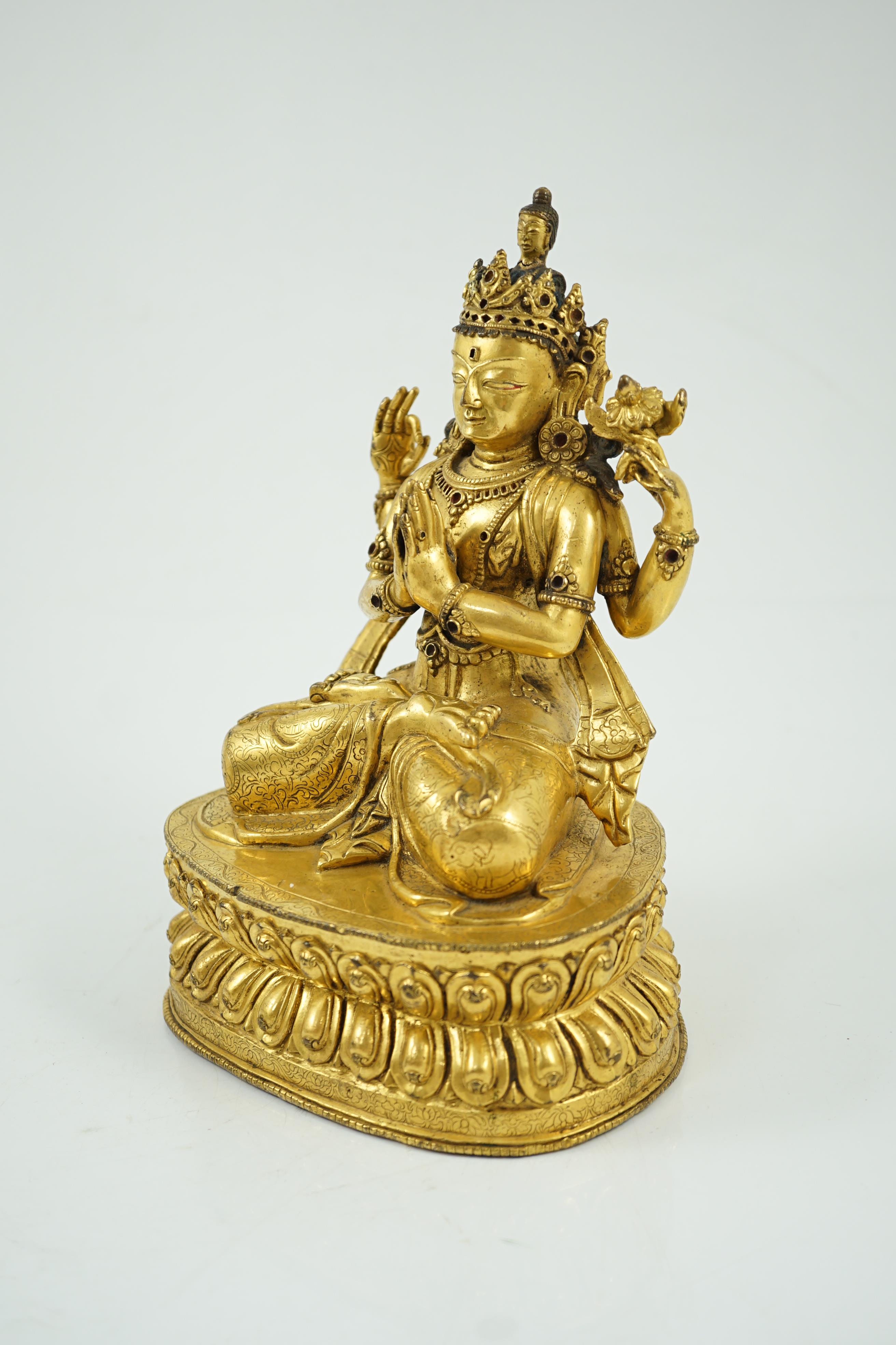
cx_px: 448
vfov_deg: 43.6
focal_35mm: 45
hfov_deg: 29.9
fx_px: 1680
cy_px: 672
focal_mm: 30
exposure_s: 1/60
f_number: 3.5
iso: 200
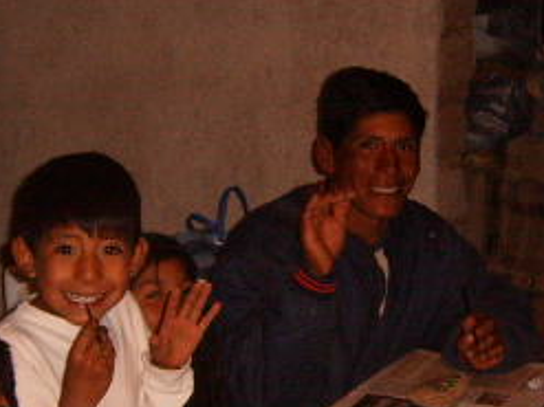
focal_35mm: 96
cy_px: 308
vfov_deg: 15.3
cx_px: 335
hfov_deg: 20.4
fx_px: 1508
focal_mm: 6.2
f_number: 2.9
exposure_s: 1/30
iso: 141
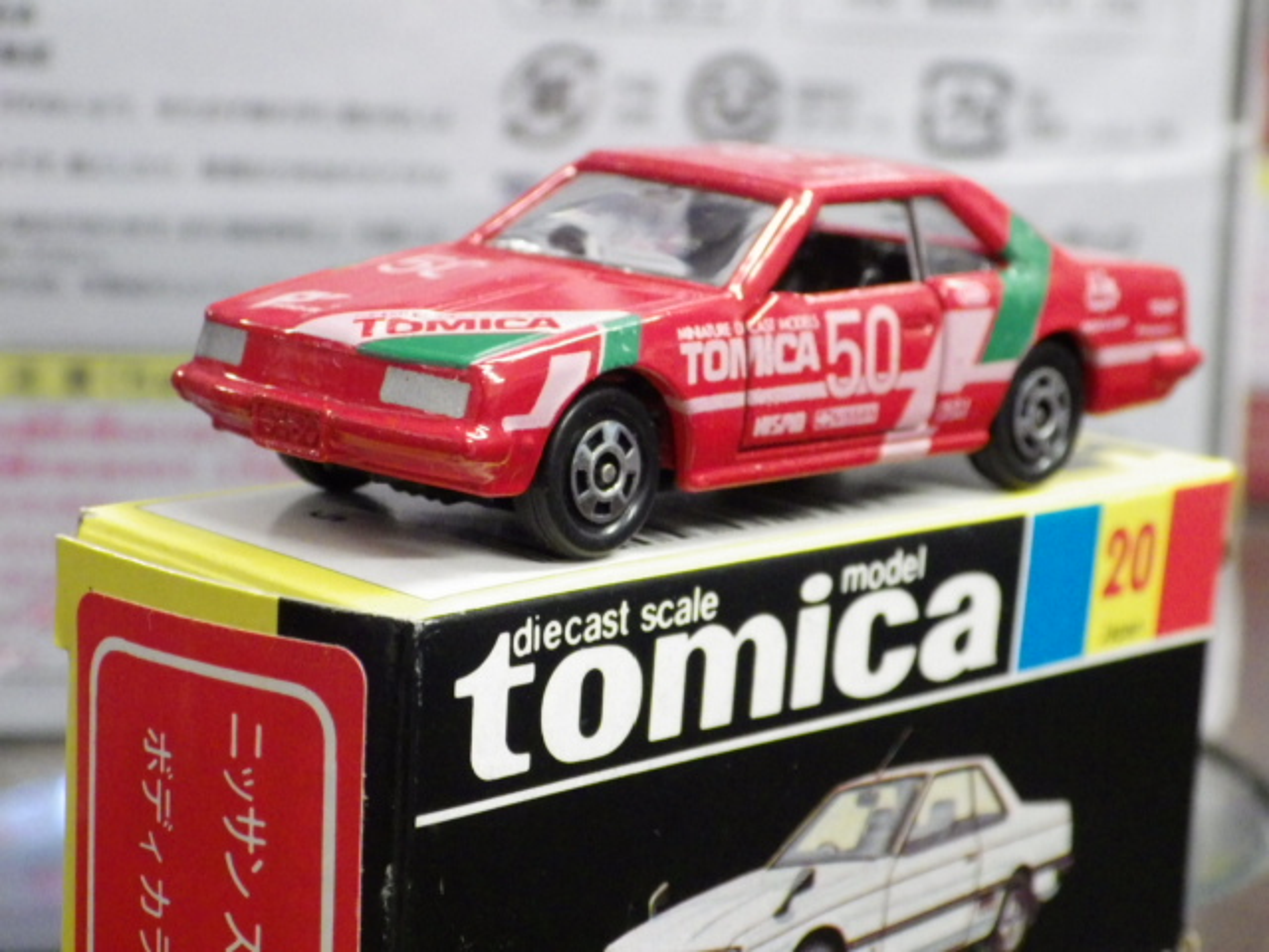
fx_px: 3776
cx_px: 634
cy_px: 476
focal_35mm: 103
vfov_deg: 14.4
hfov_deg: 19.1
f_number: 4.6
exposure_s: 1/30
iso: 1250
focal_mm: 18.4
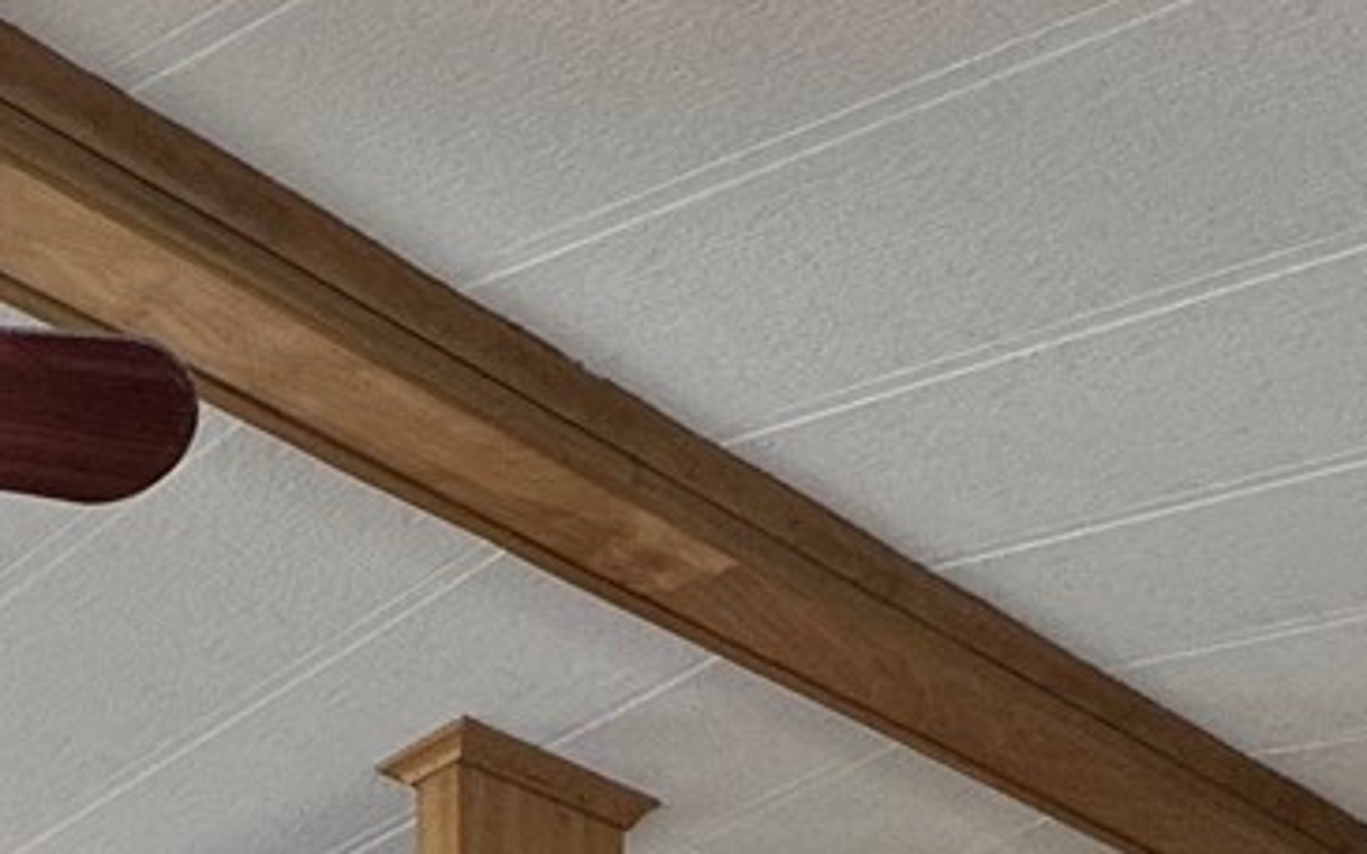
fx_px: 2421
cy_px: 1820
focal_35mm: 65
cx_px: -345
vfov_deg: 15.2
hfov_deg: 27.2
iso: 125
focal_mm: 2.22
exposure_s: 1/120
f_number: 2.2
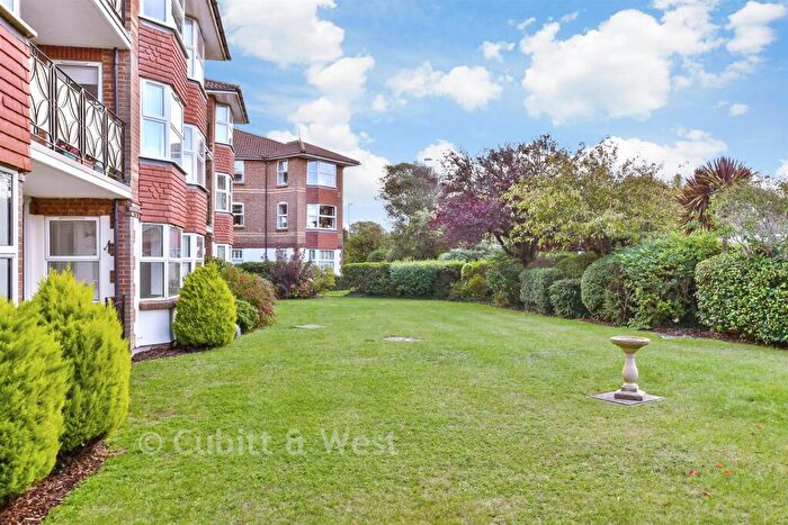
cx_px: 394
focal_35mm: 30
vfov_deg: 43.6
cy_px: 262
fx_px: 657
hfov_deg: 61.9
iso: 200
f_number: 8
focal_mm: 20
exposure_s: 1/200
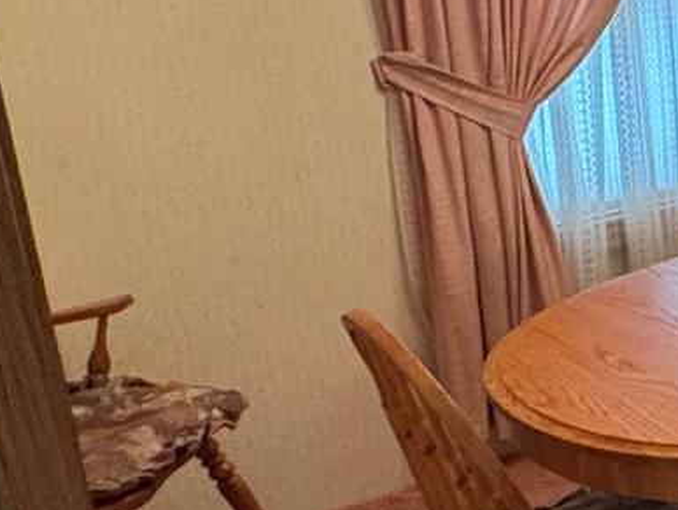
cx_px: 1291
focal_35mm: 74
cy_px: 168
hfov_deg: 18.8
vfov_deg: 19.9
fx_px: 1451
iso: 640
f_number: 2.2
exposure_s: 1/60
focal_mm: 2.22
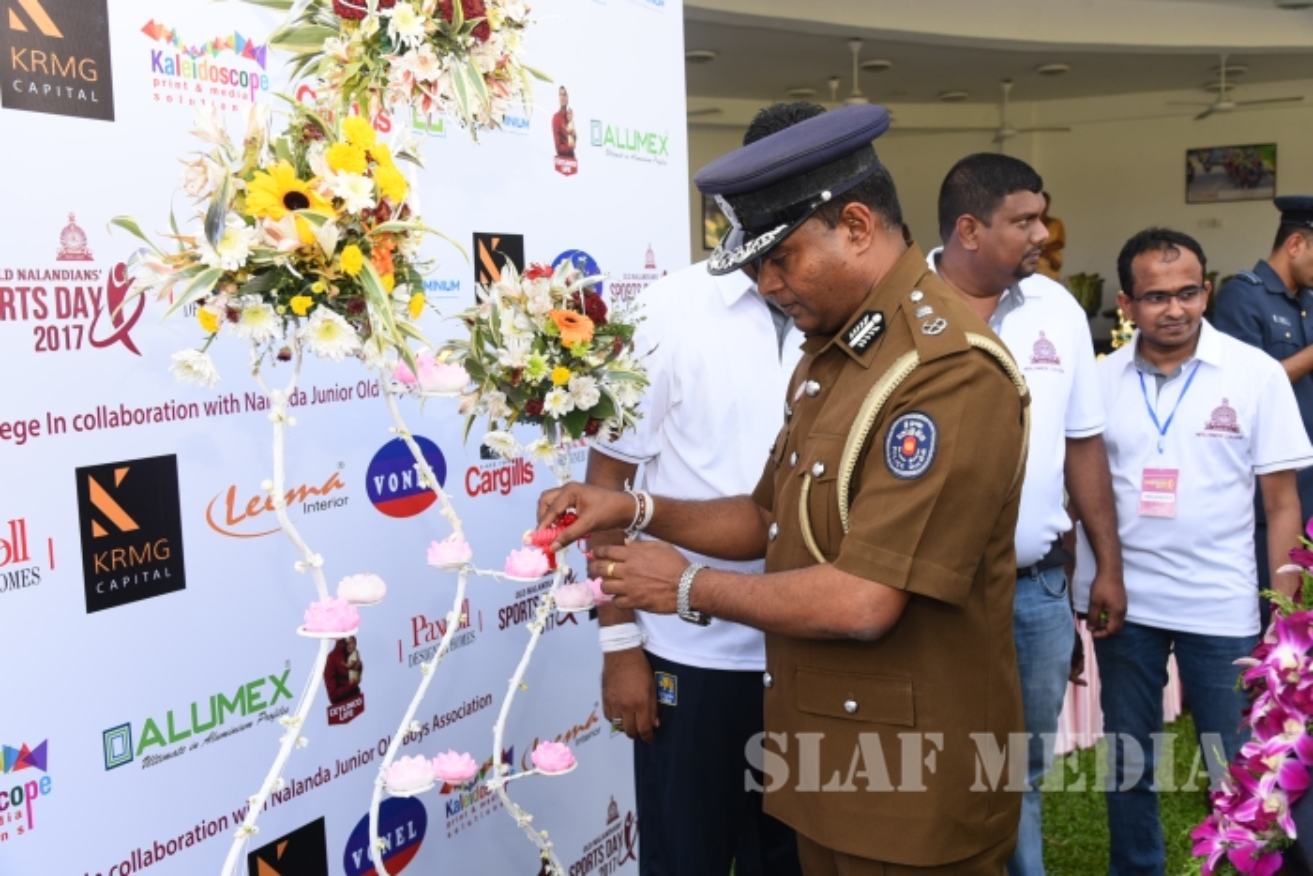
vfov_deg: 35.1
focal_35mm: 38
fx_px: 1386
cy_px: 438
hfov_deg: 50.7
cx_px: 656
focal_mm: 38
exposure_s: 1/125
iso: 250
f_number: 5.6
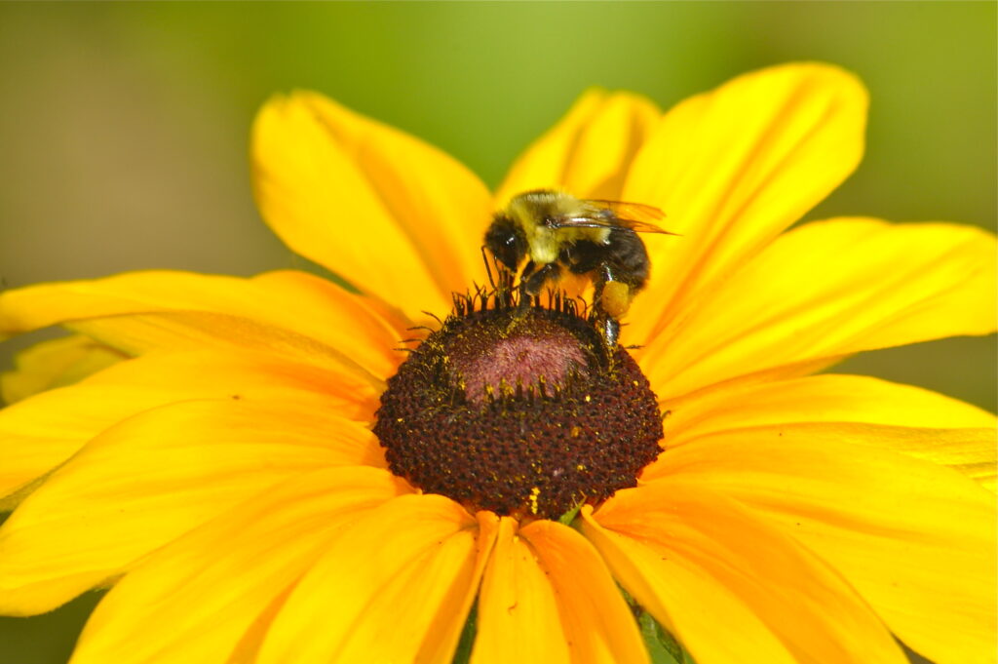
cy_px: 332
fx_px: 12465
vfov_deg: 3.1
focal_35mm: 450
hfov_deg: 4.6
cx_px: 499
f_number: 11
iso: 200
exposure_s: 1/180
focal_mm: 300
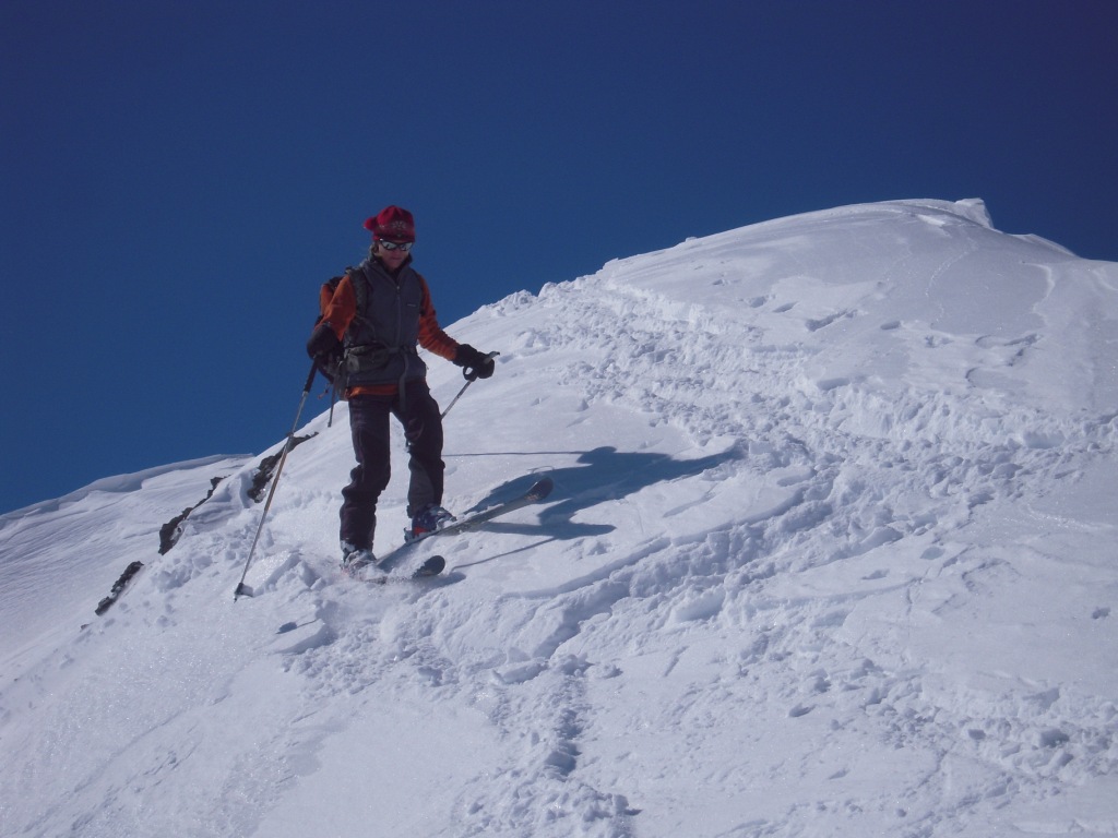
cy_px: 419
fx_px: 3165
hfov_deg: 20.0
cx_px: 559
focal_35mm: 98
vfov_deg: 15.1
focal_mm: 17.4
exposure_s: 1/640
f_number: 10.6
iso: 100
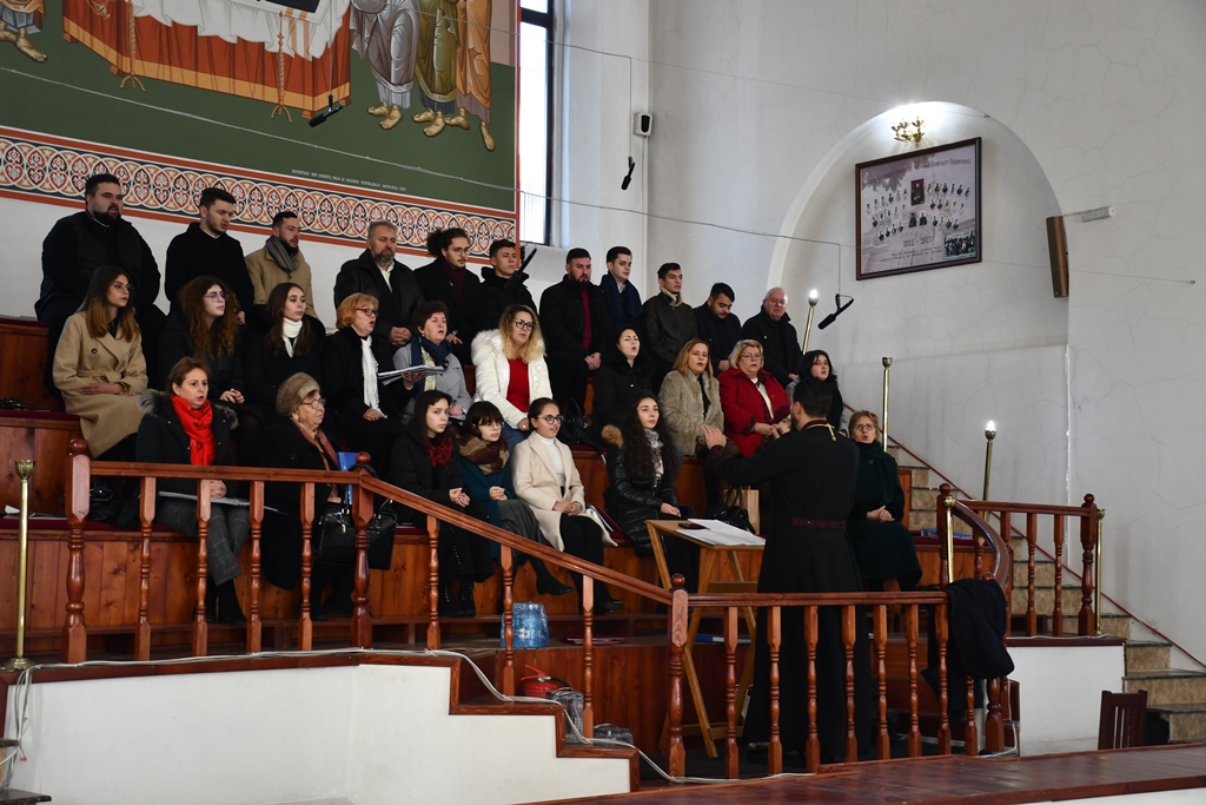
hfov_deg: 38.2
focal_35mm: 52
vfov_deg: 26.0
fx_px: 1742
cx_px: 603
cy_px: 402
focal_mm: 35
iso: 400
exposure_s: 1/60
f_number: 4.2
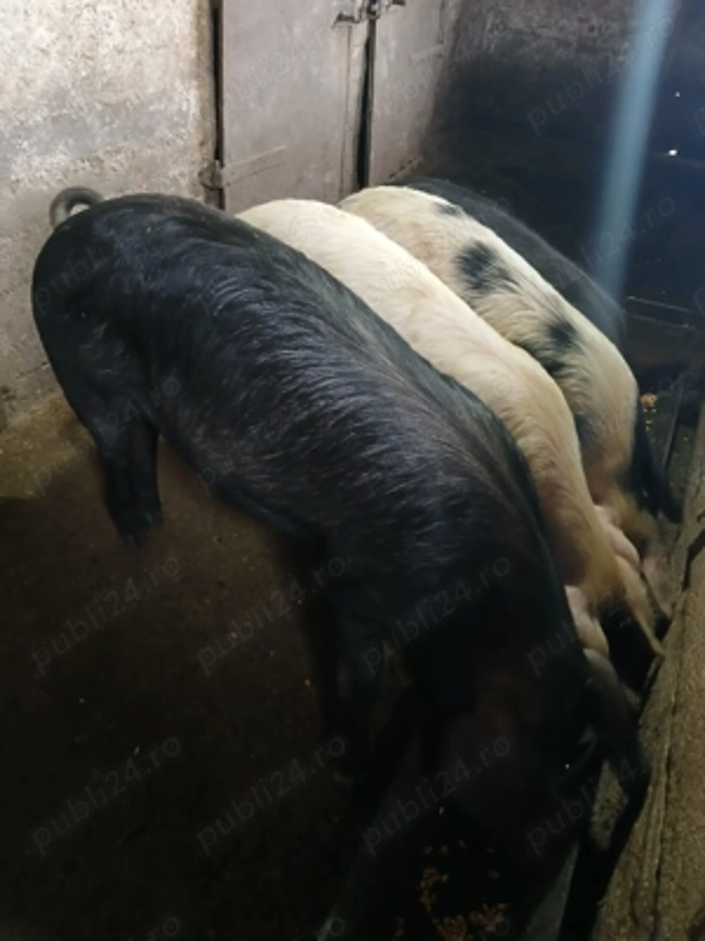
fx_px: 706
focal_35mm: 26
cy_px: 470
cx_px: 352
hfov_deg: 53.1
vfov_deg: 67.3
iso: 400
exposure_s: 1/25
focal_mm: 3.98
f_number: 1.8
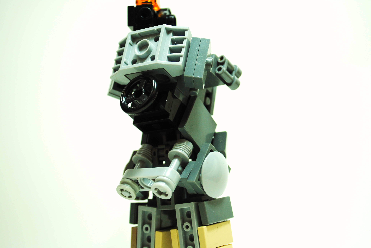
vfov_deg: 20.7
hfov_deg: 30.5
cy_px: 124
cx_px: 186
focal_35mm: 66
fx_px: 681
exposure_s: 1/60
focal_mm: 44
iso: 200
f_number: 5.6
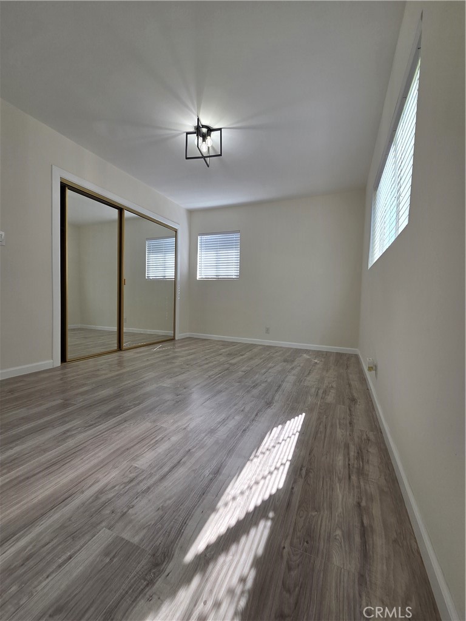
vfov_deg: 106.2
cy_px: 310
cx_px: 233
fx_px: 233
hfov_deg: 89.9
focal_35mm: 13
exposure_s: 1/165
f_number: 2.2
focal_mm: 2.2
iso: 50
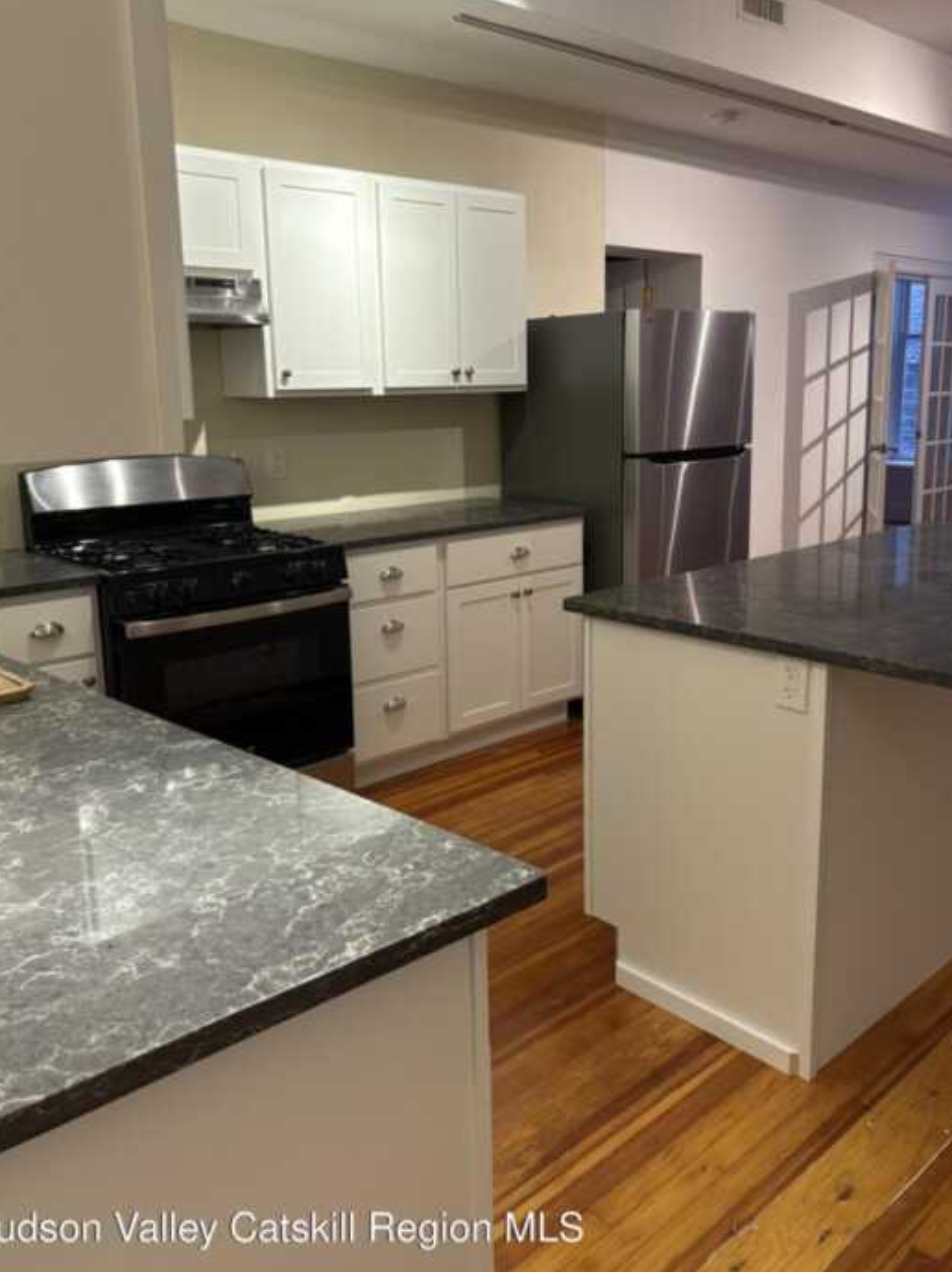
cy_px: 583
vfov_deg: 61.6
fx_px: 1064
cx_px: 493
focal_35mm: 29
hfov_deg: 48.2
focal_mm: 5.96
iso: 160
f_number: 1.6
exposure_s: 1/60
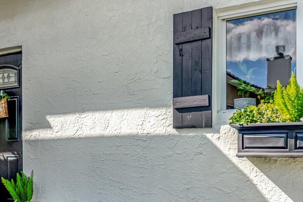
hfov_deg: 41.1
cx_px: 150
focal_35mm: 48
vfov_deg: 27.5
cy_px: 162
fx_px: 404
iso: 100
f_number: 5.6
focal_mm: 17
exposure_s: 1/250
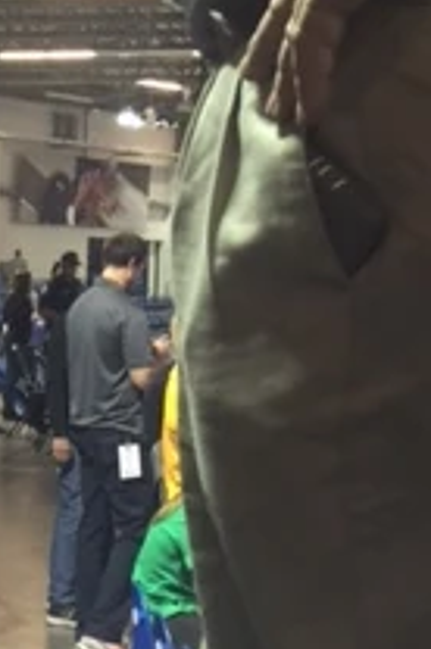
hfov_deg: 14.6
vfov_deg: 20.8
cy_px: -81
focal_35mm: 93
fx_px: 1676
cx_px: 131
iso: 40
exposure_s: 1/15
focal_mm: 4.15
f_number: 2.2
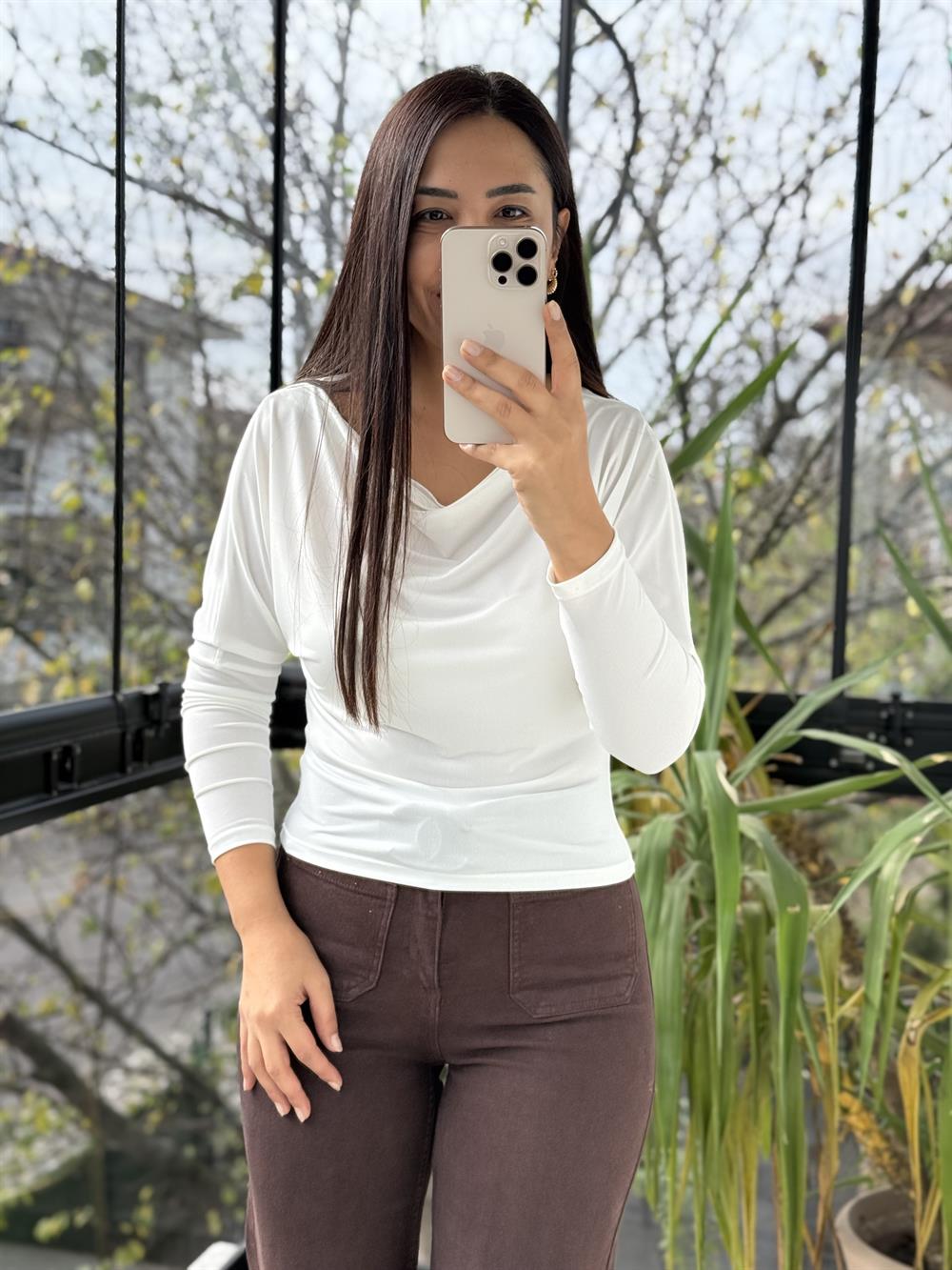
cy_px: 635
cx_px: 476
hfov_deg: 30.3
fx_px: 1760
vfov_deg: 39.7
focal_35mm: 48
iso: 80
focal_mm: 6.76
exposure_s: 1/587
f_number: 1.78
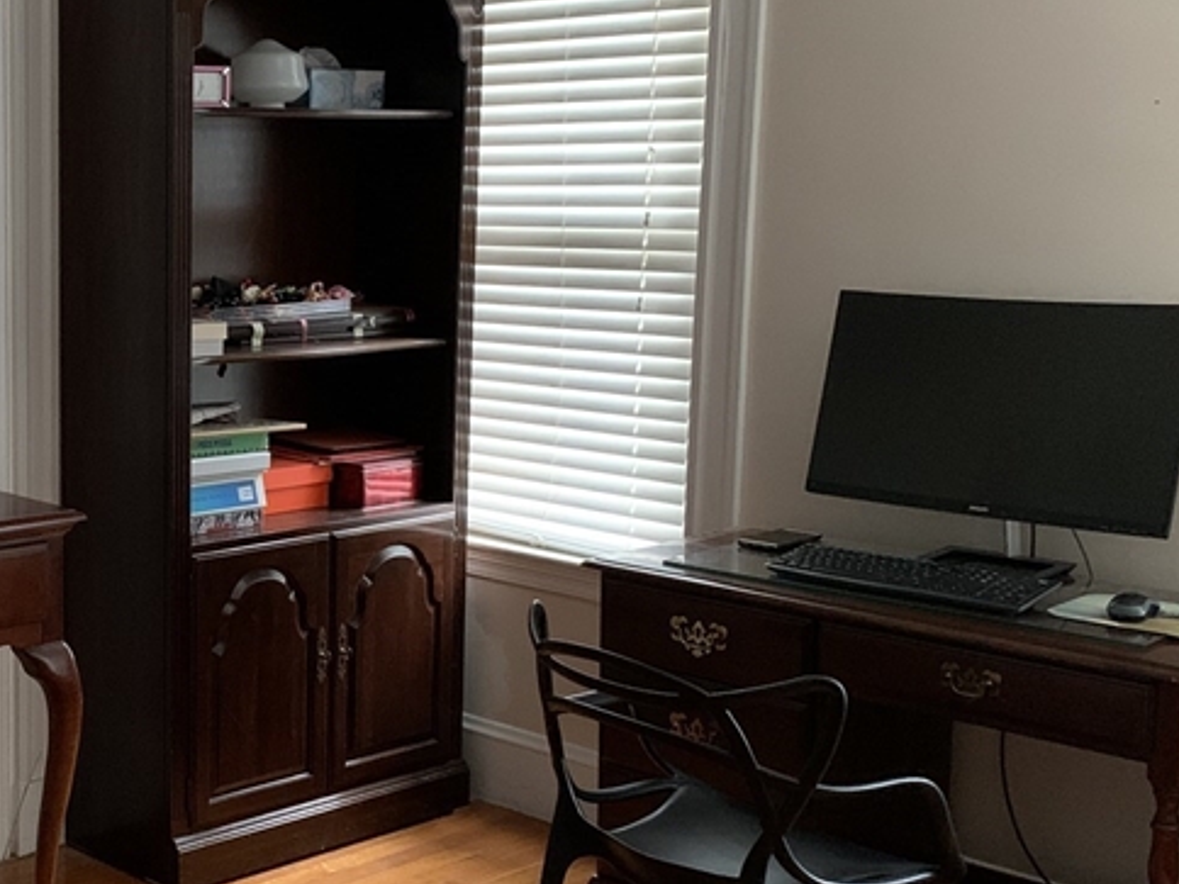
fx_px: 1873
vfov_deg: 26.5
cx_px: 132
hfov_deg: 33.2
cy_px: 480
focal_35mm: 55
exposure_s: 1/30
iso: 500
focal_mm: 4.25
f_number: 1.8
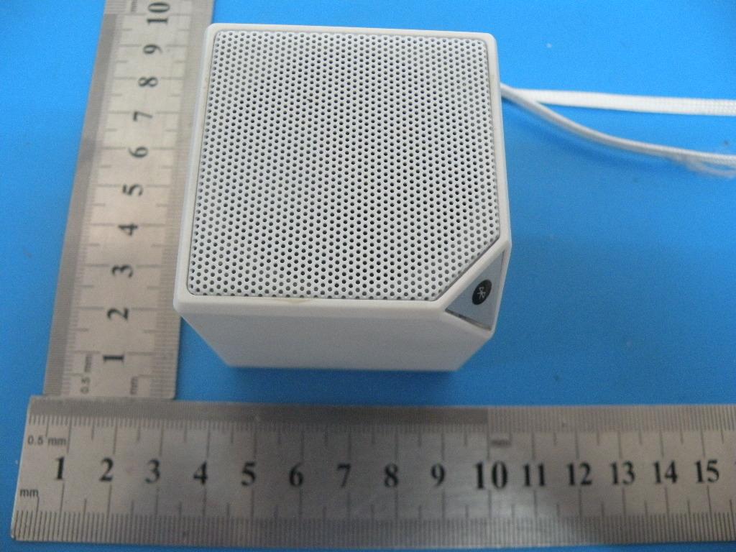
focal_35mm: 27
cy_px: 276
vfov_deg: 51.4
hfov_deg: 65.3
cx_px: 368
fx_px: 574
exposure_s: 1/31.7
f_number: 2.8
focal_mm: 4.7
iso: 400
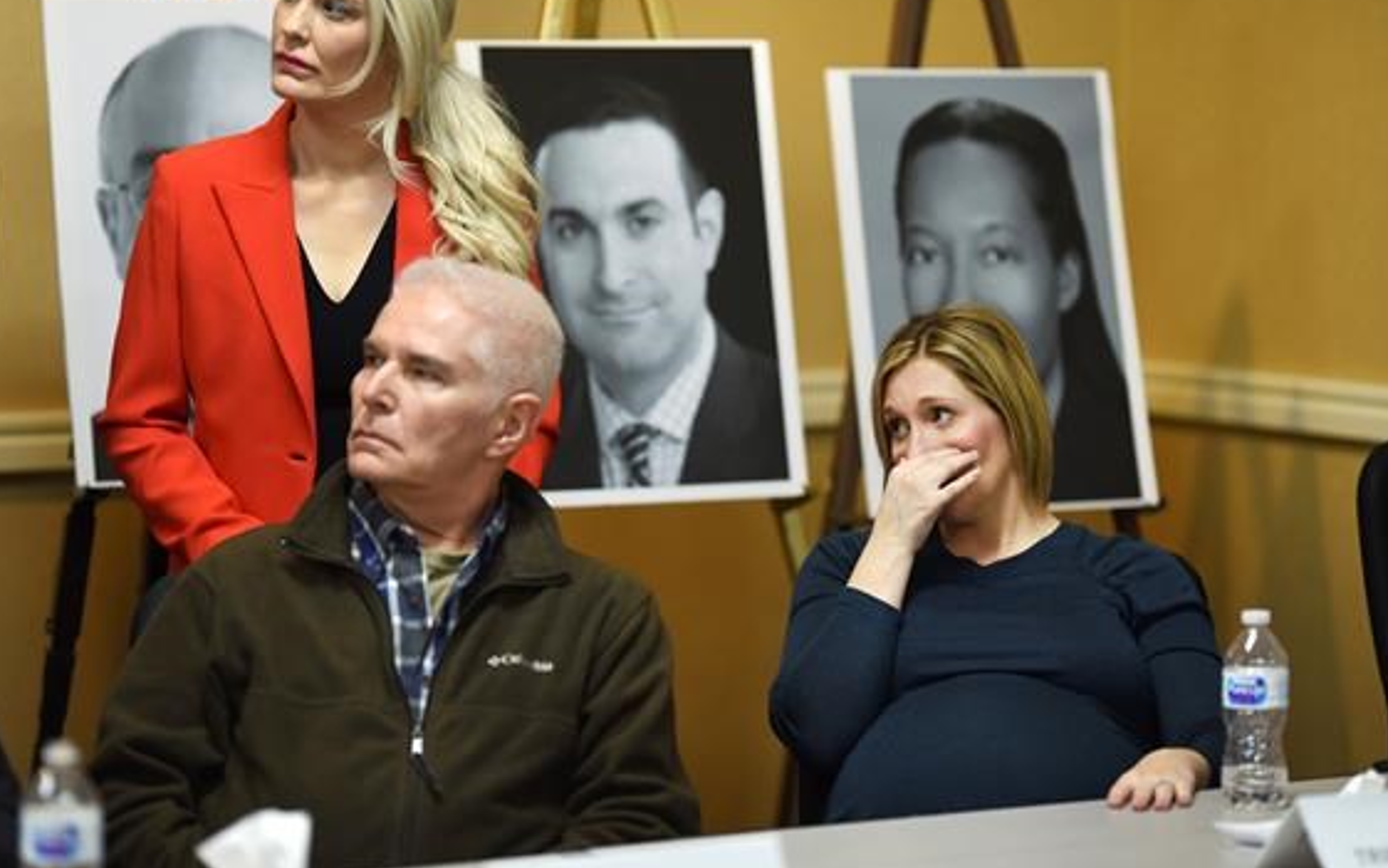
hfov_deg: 16.8
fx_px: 4692
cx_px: 633
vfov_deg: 10.6
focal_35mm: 124
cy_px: 420
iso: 1000
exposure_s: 1/320
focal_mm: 105
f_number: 1.6
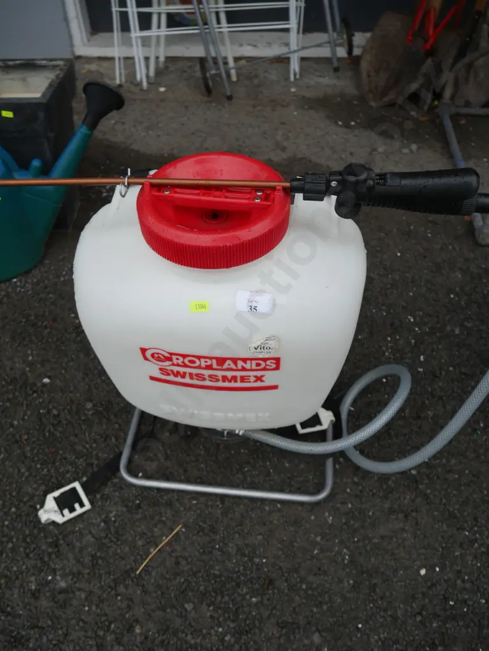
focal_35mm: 30
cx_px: 244
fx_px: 565
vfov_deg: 59.9
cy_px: 326
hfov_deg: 46.8
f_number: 4.5
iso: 200
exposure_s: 1/125
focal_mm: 15
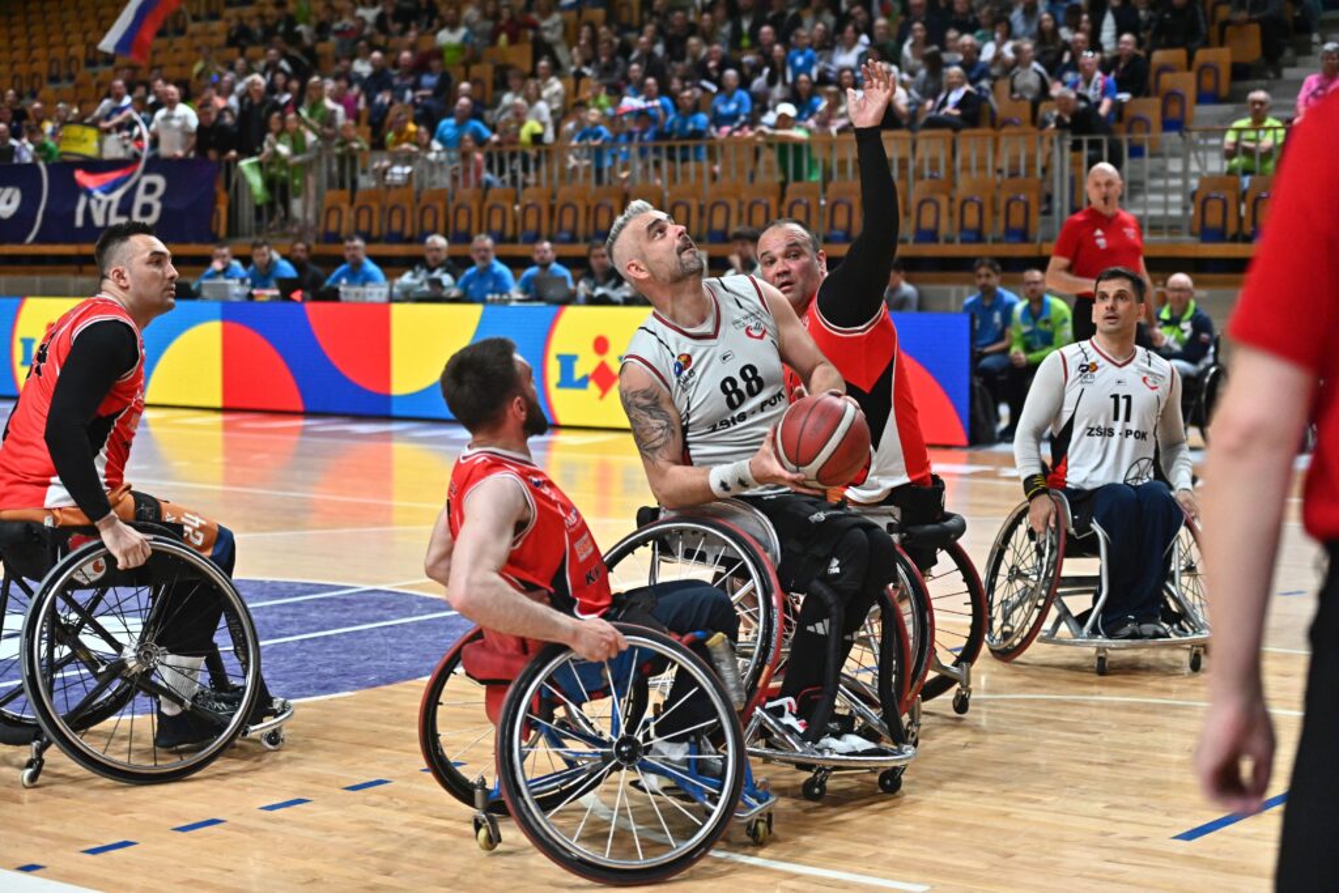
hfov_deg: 28.8
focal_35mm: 70
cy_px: 446
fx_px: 2604
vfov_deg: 19.5
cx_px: 670
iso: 3200
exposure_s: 1/1600
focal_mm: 70
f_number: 2.8
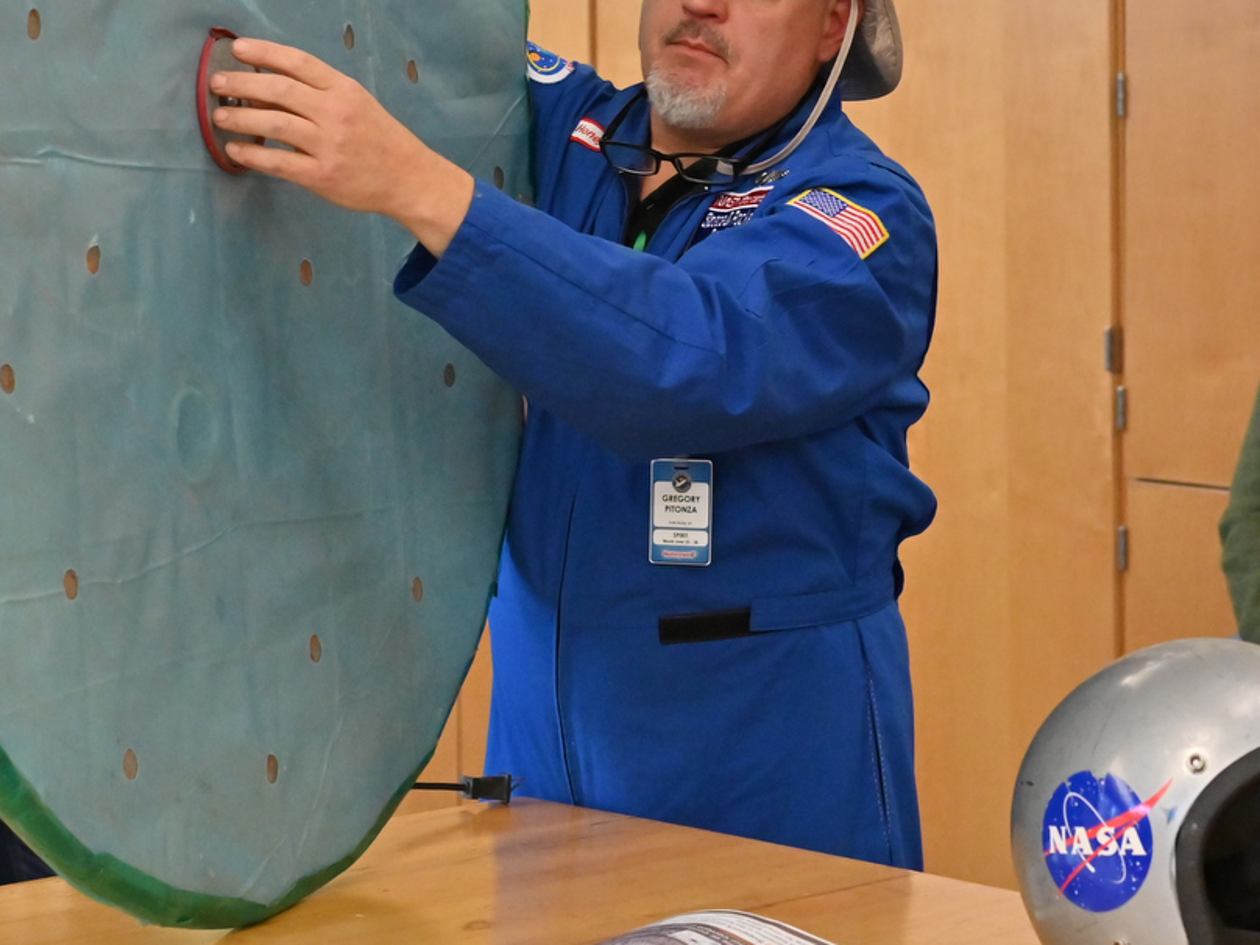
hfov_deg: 18.4
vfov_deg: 13.7
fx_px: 3895
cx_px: 678
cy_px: 148
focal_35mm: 107
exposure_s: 1/160
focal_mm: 50
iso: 3200
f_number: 5
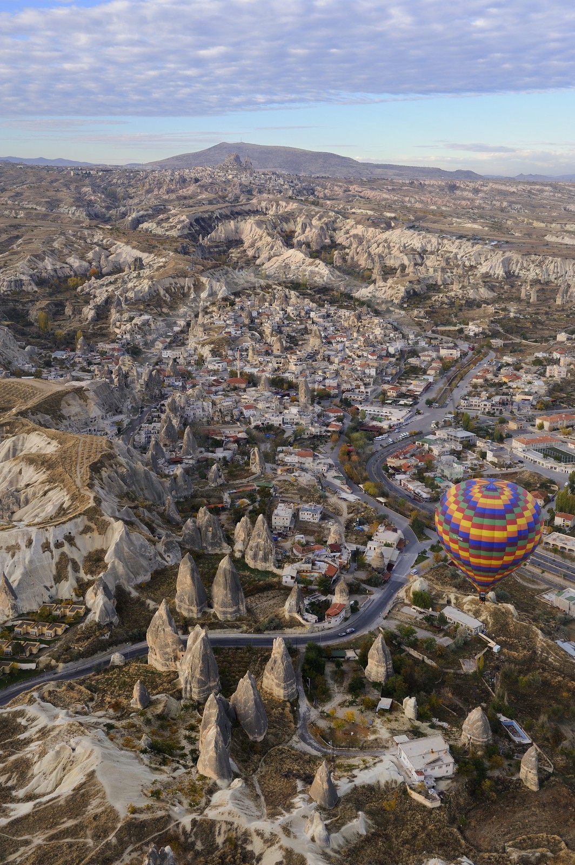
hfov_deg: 37.8
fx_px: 840
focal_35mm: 35
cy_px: 432
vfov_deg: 54.5
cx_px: 288
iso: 200
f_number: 7.1
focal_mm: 35
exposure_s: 1/160
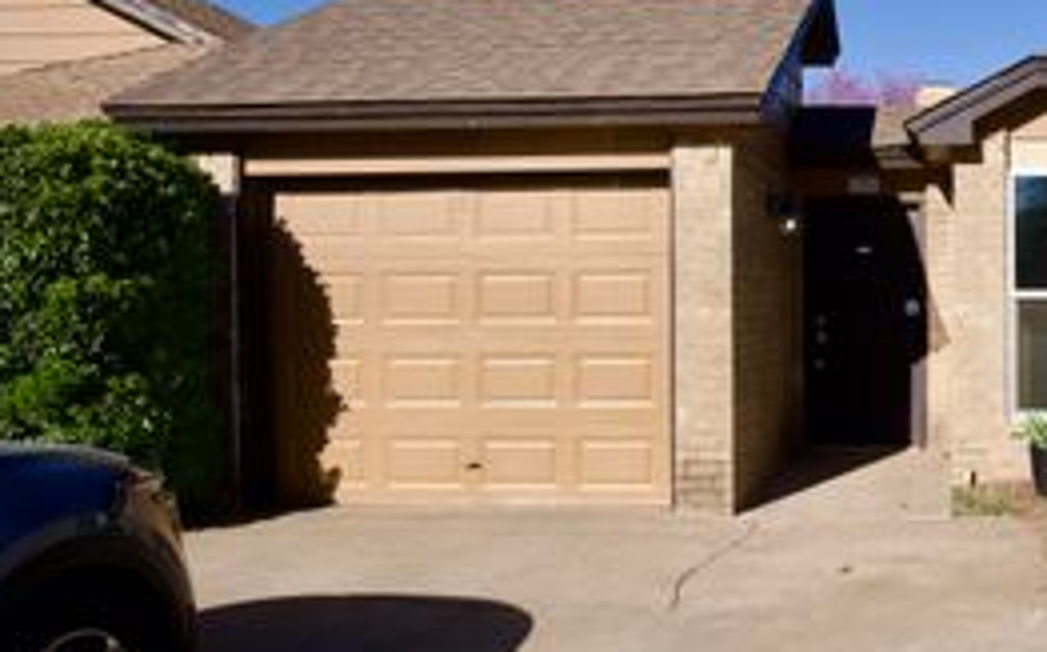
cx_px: 915
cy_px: 306
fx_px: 1090
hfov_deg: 46.9
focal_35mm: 38
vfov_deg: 33.2
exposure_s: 1/1000
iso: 250
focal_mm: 13.1
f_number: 8
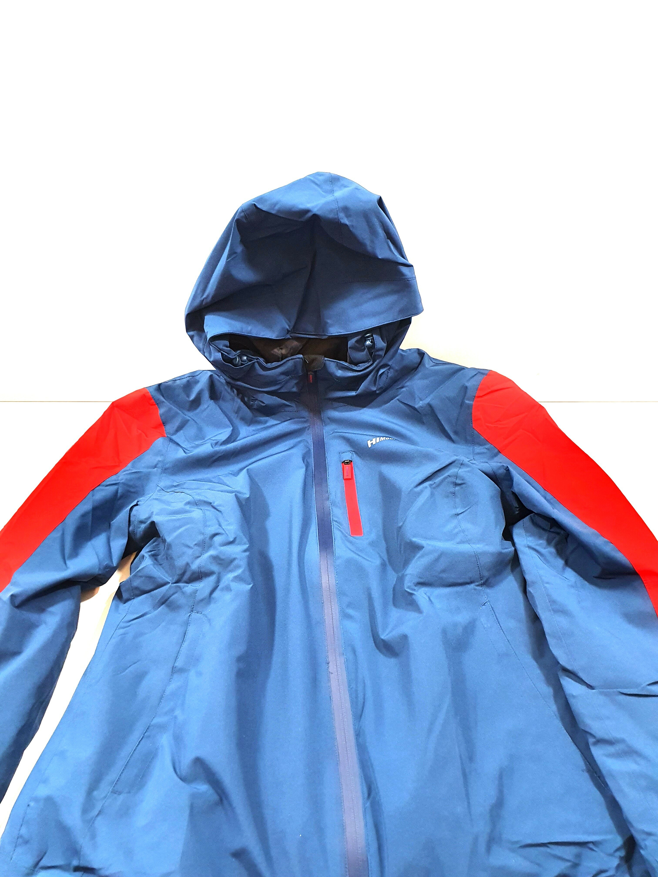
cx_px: 329
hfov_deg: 53.1
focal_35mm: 26
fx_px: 659
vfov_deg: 67.3
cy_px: 438
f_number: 2.4
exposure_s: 1/50
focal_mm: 4.32
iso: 250
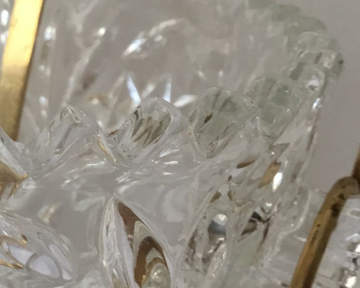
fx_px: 863
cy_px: 178
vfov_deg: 18.9
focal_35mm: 81
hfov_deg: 22.3
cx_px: -30
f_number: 2.4
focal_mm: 3.3
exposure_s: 1/33
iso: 80
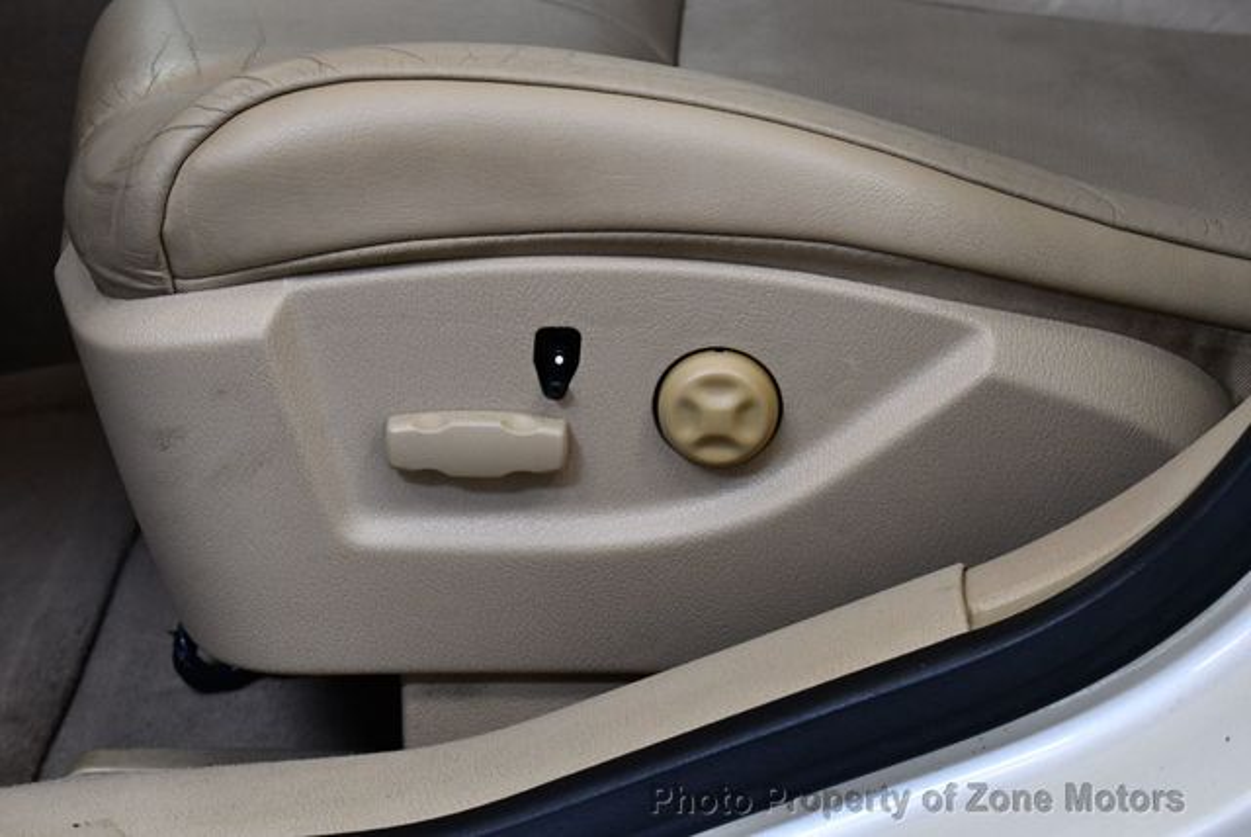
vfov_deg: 12.5
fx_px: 3826
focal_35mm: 110
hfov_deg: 18.6
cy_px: 418
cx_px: 626
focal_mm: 55
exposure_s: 1/125
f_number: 5.6
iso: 1400
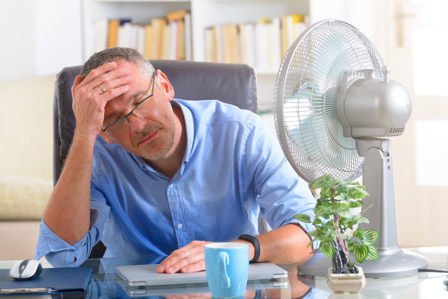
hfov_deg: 13.7
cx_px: 224
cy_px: 150
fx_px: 1867
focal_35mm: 150
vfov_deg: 9.2
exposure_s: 1/200
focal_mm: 150
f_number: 5.6
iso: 160
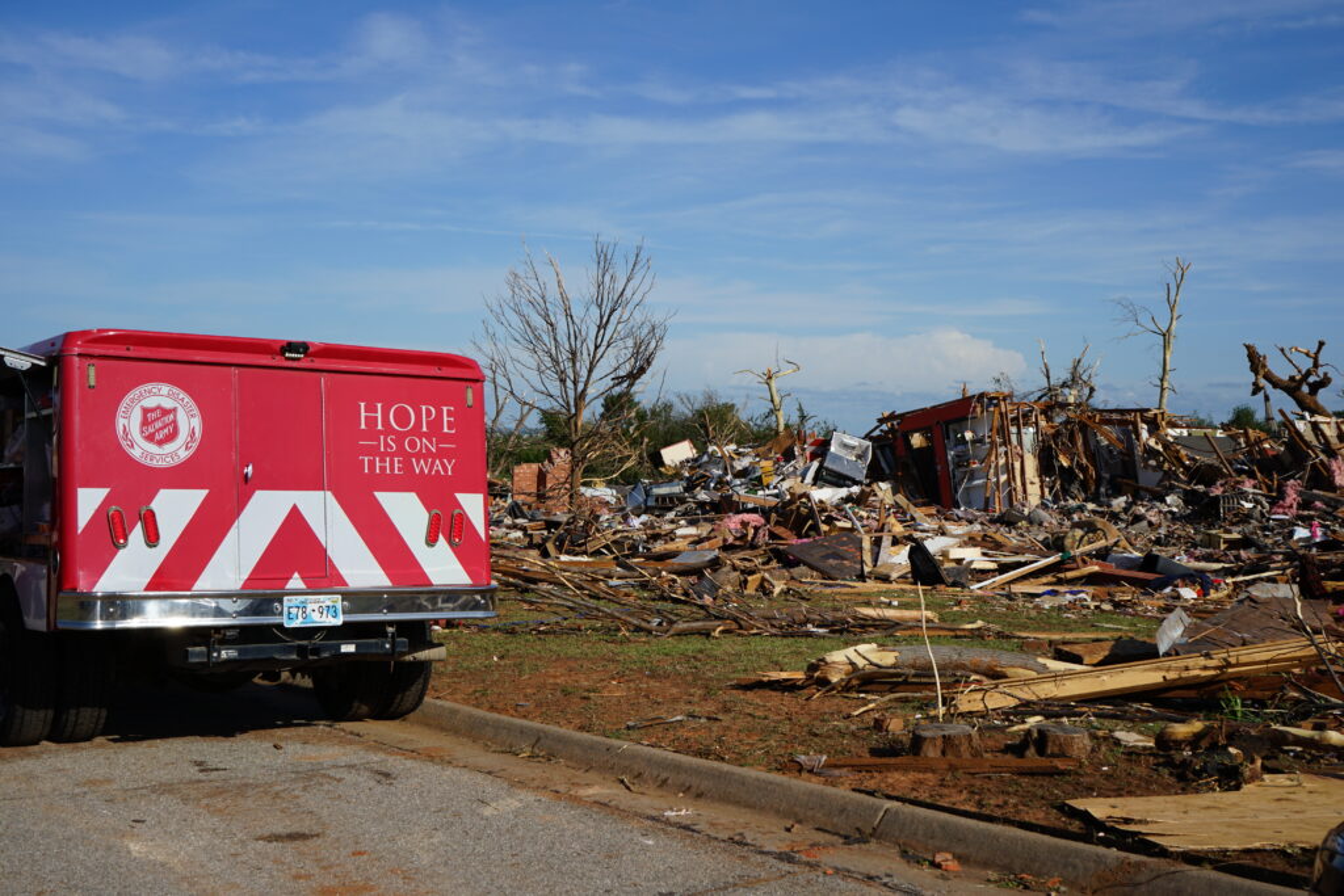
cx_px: 672
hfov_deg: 49.5
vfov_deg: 34.2
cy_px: 448
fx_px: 1456
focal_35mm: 39
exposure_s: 1/250
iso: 100
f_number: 11
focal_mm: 39
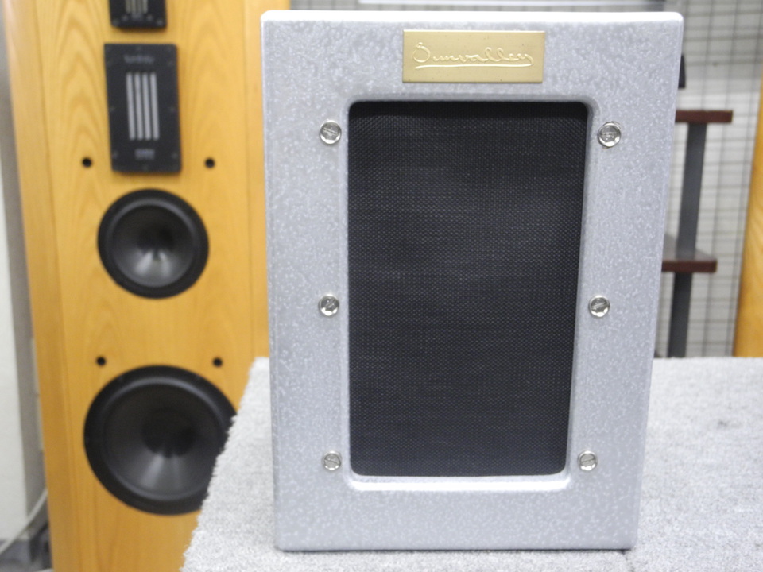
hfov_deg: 45.8
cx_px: 382
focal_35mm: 41
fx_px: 904
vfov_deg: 35.1
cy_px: 286
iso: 400
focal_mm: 8.8
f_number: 3.2
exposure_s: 1/23.2
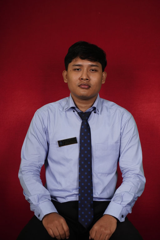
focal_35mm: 75
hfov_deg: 18.2
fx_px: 500
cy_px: 120
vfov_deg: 27.0
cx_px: 80
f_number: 6.3
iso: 400
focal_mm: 50
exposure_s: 1/160
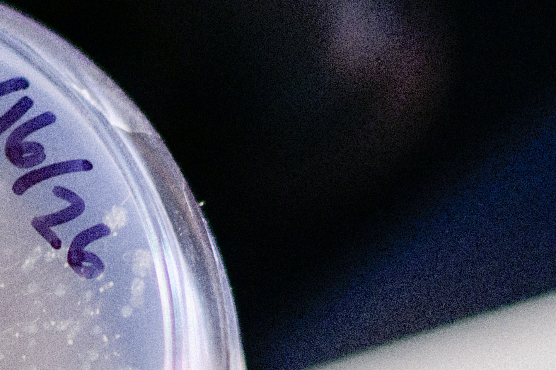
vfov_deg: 6.7
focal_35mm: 201
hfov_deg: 10.2
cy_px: 695
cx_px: 51
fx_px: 3103
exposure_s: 1/200
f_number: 1.4
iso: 400
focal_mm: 35
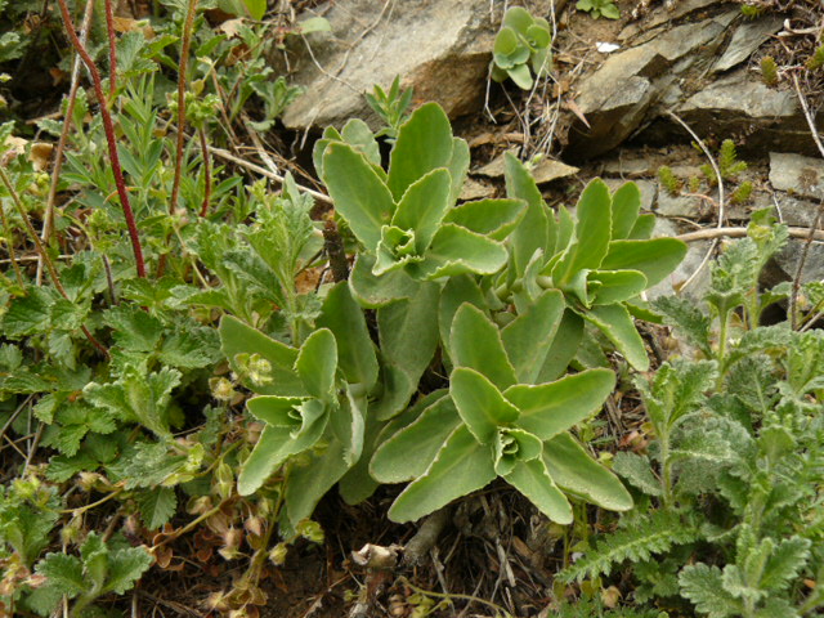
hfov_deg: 51.4
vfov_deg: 39.7
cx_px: 412
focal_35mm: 36
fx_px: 857
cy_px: 309
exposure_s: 1/100
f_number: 4
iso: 100
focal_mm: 6
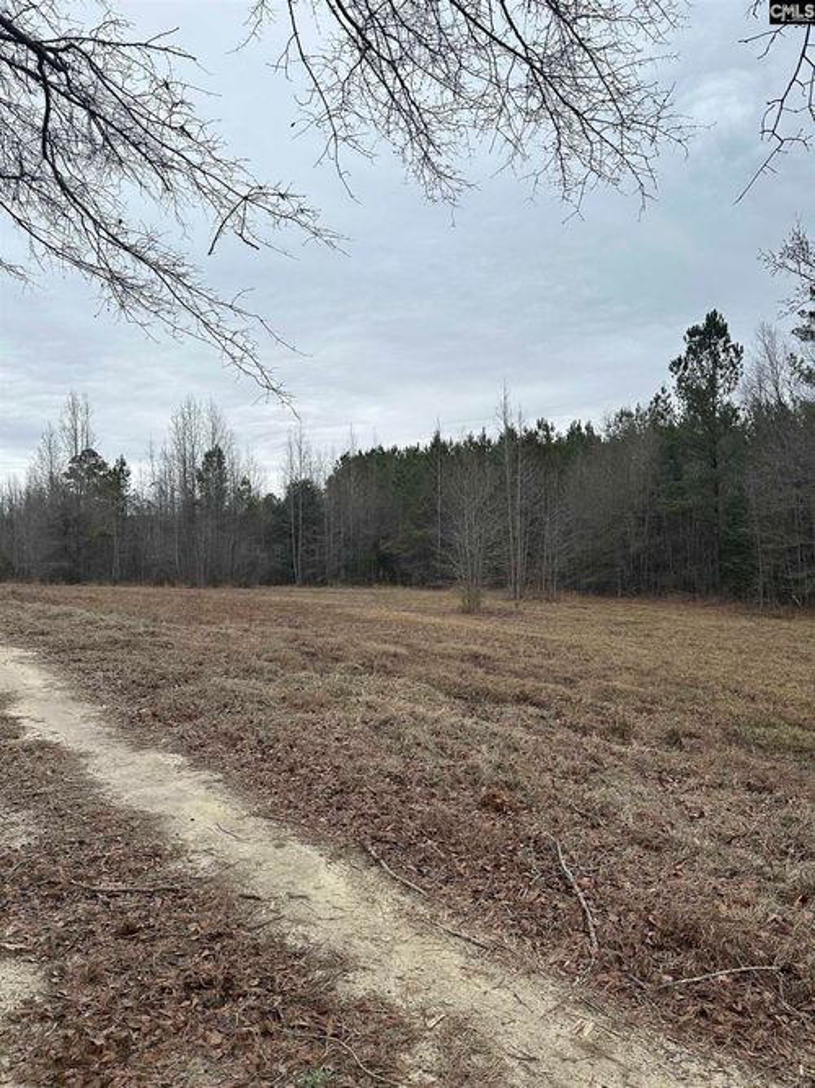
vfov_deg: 71.6
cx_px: 408
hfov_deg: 56.8
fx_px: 754
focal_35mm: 24
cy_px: 544
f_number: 1.78
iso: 80
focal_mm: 6.86
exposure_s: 1/1751
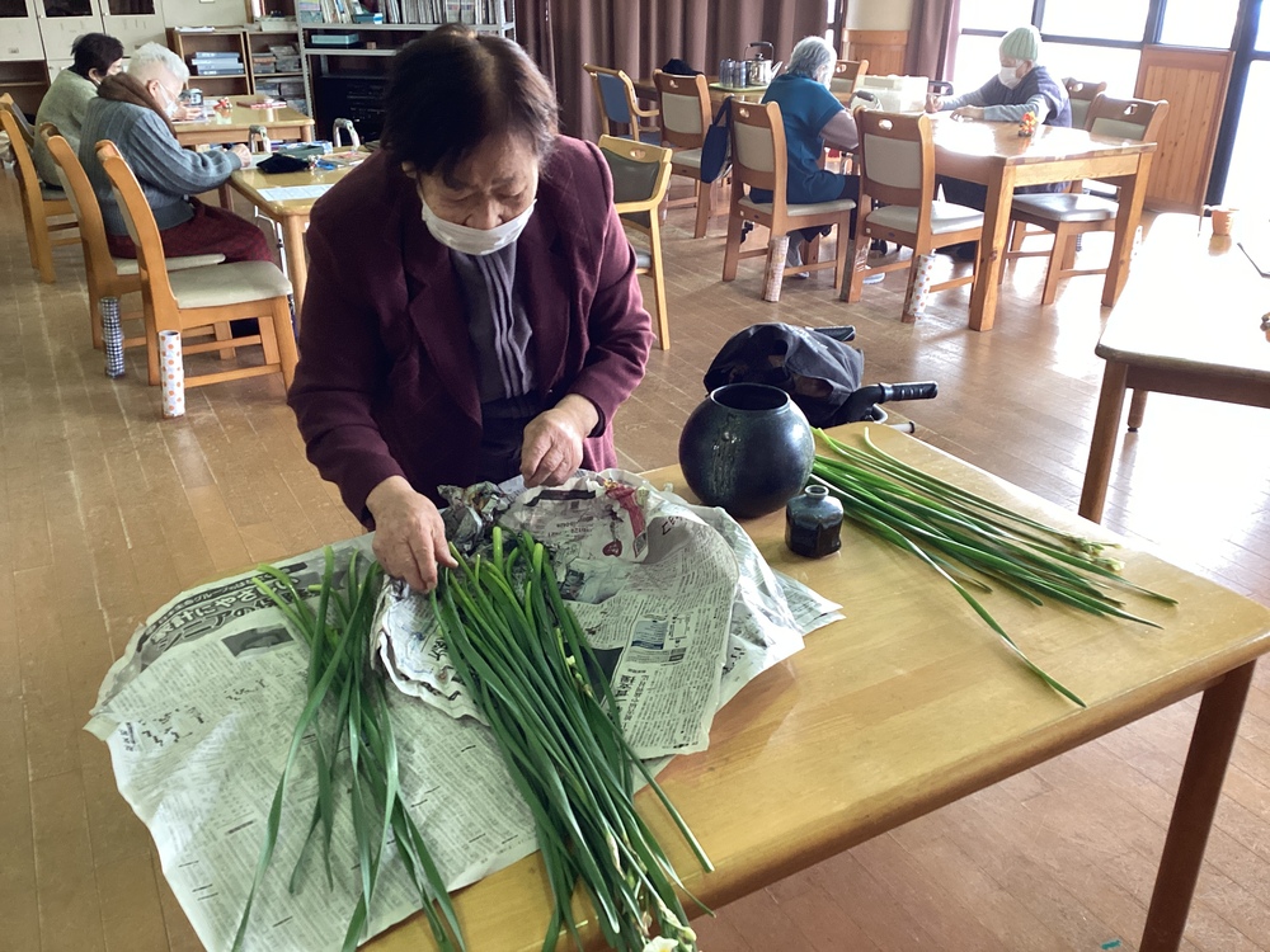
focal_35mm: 31
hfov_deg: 58.4
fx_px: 1137
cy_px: 476
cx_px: 635
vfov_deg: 45.4
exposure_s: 1/60
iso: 125
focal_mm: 3.3
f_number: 2.4
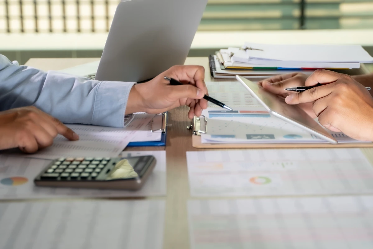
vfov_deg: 17.5
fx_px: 808
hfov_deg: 26.0
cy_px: 124
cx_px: 186
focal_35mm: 78
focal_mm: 52
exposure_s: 1/320
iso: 100
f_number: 2.8
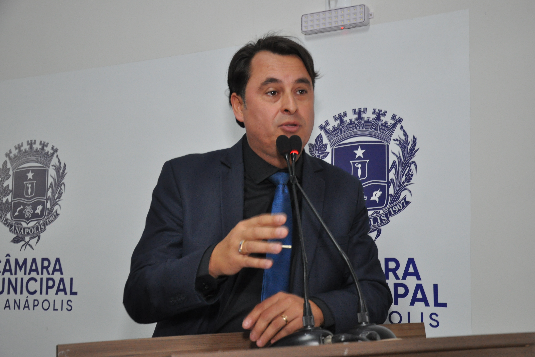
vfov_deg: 22.3
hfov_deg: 32.9
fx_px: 906
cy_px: 176
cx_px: 265
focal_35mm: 61
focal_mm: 40
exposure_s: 1/60
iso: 1000
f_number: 6.3
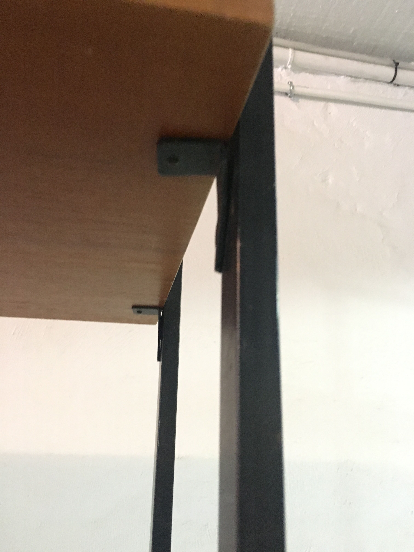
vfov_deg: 61.7
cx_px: 207
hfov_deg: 48.2
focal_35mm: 29
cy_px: 276
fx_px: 462
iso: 400
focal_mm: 4.15
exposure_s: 1/17
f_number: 2.2
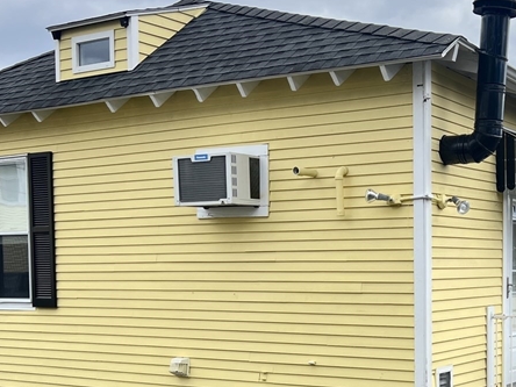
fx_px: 894
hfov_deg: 31.0
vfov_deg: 23.8
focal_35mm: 60
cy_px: 343
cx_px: 444
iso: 50
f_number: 1.5
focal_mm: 5.7
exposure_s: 1/3077
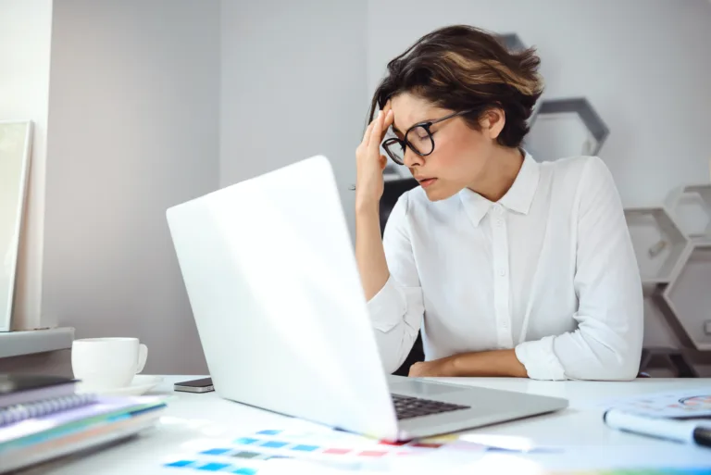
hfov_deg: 58.7
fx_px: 632
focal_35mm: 32
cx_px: 356
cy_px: 238
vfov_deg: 41.2
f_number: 2.8
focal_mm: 32
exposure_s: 1/200
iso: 125
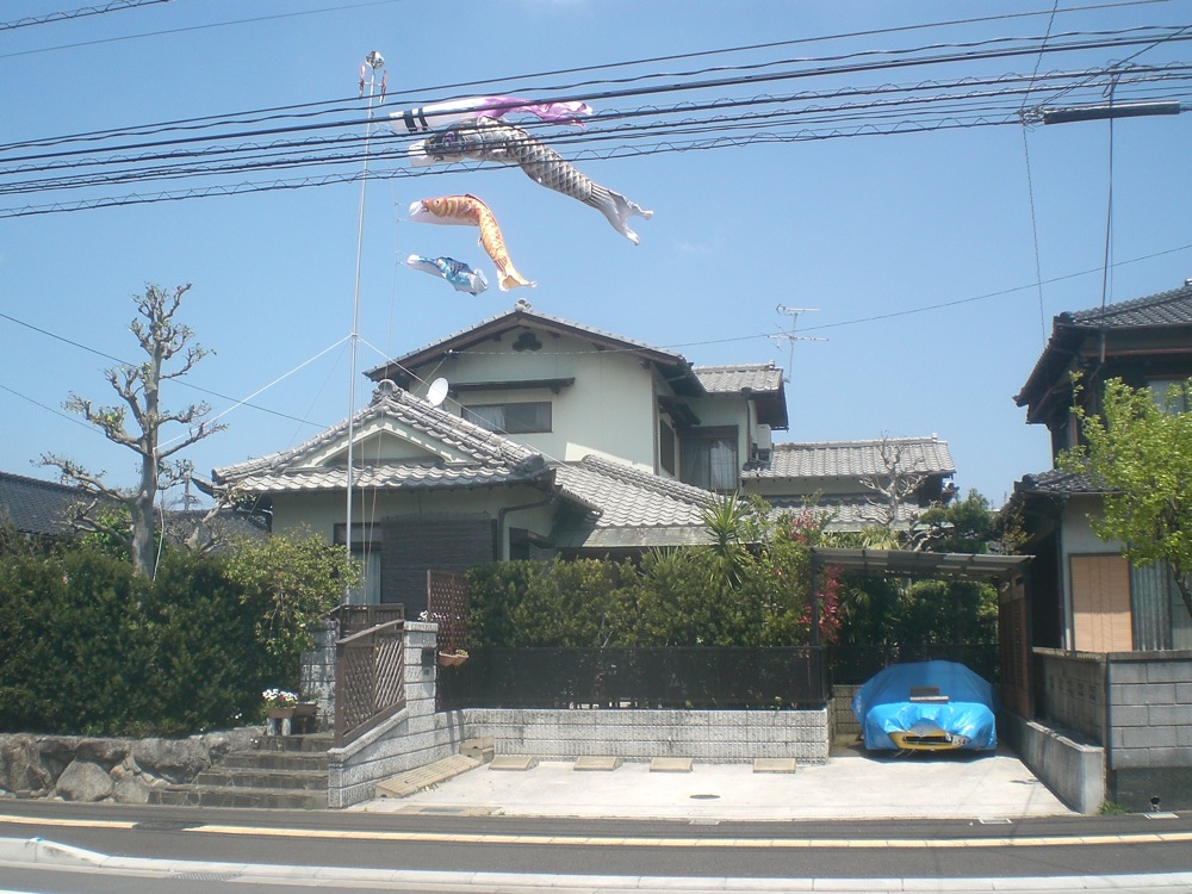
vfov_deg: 37.7
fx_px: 1309
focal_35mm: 38
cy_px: 447
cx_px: 596
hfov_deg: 49.0
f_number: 4.4
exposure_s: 1/320
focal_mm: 6.3
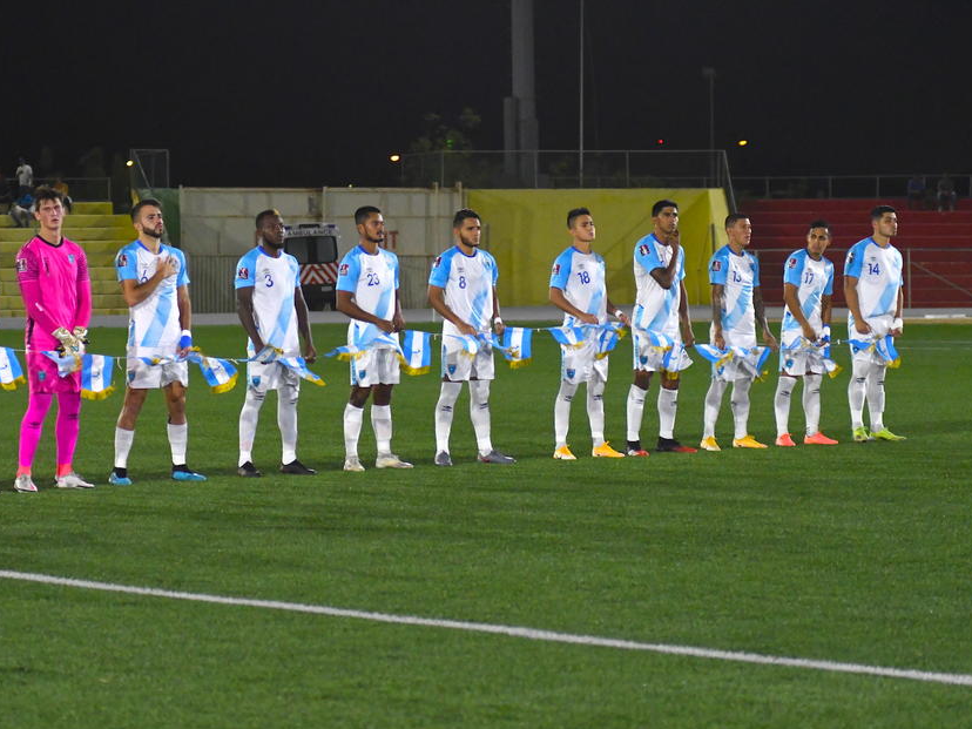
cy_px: 367
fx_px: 3678
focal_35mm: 131
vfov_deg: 11.3
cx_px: 432
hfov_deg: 15.0
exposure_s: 1/800
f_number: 3.5
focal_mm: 80
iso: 6400
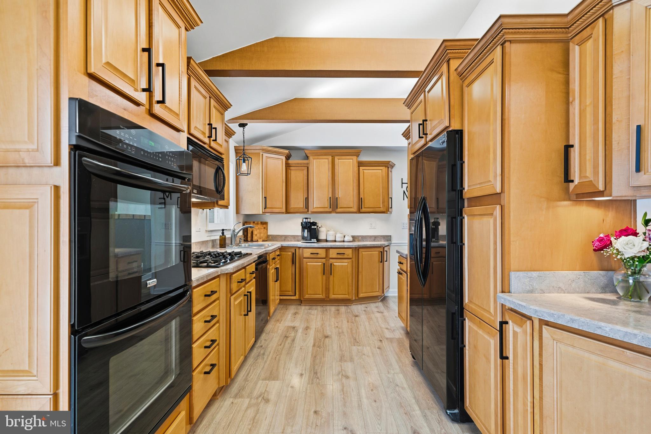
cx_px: 326
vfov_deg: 73.7
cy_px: 217
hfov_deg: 96.7
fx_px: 289
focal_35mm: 16
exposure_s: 1/80
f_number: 7.1
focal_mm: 16
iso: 250
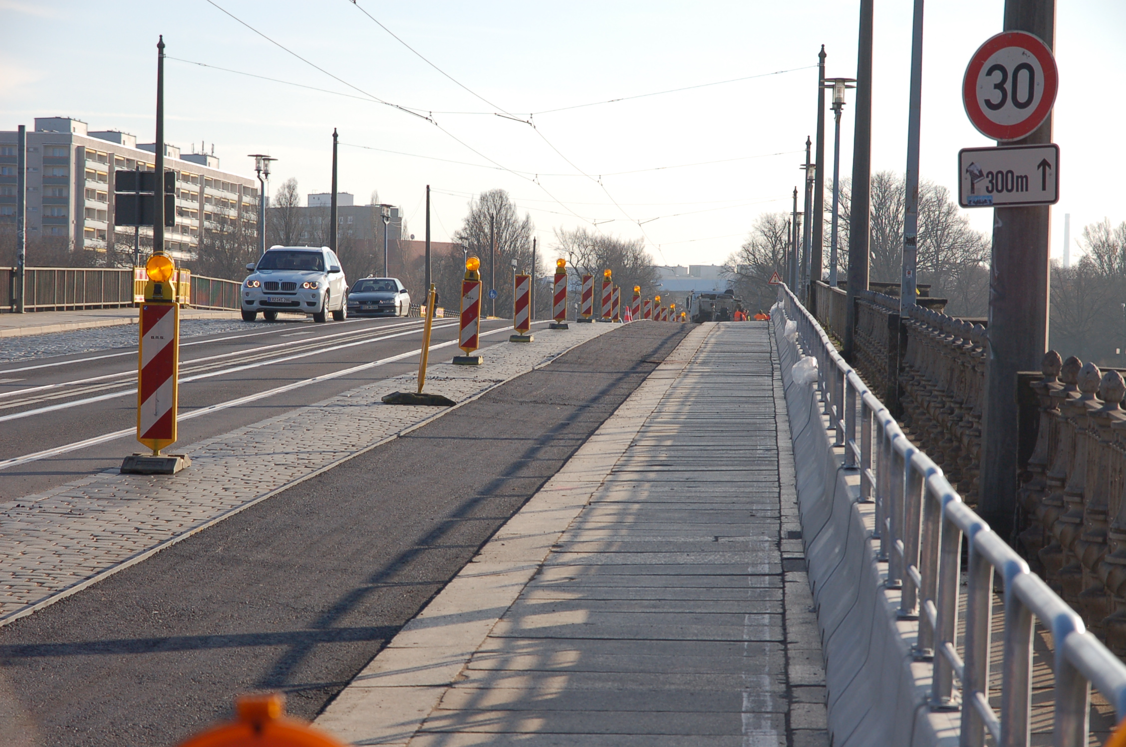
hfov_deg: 19.5
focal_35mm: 105
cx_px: 563
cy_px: 374
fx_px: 3279
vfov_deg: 13.0
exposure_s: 1/800
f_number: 7.1
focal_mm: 70
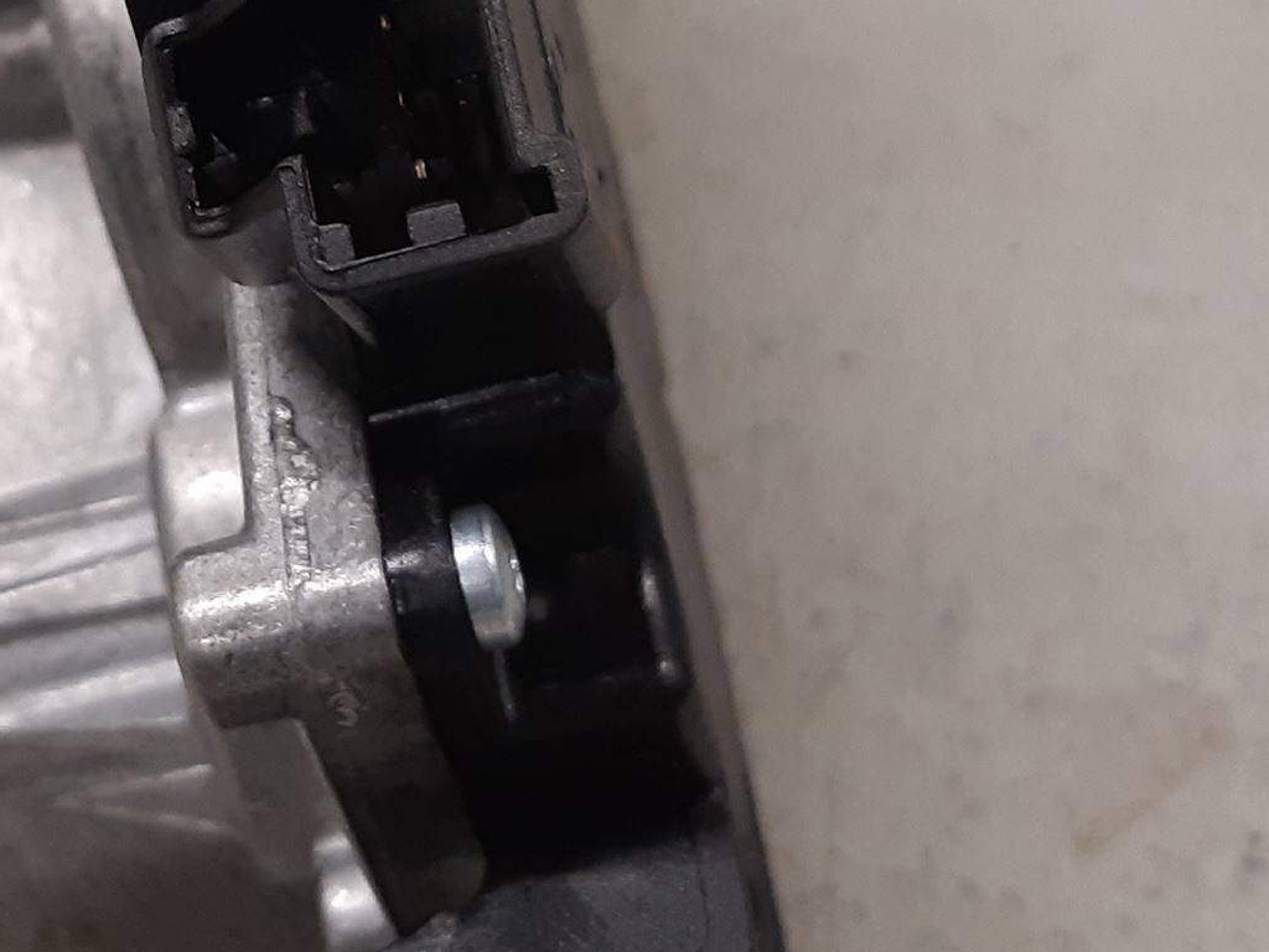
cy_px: 76
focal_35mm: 52
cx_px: 275
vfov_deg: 27.0
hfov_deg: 35.7
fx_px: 1906
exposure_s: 1/50
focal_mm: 3.93
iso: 125
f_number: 1.7
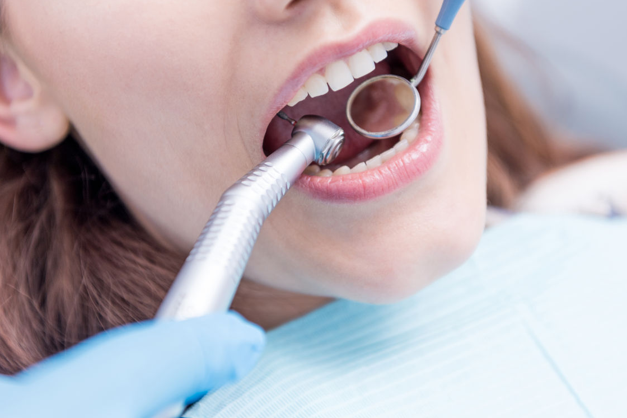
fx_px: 1306
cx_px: 313
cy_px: 203
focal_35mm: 75
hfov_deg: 27.0
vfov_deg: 18.2
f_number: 3.5
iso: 200
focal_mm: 70
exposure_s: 1/125
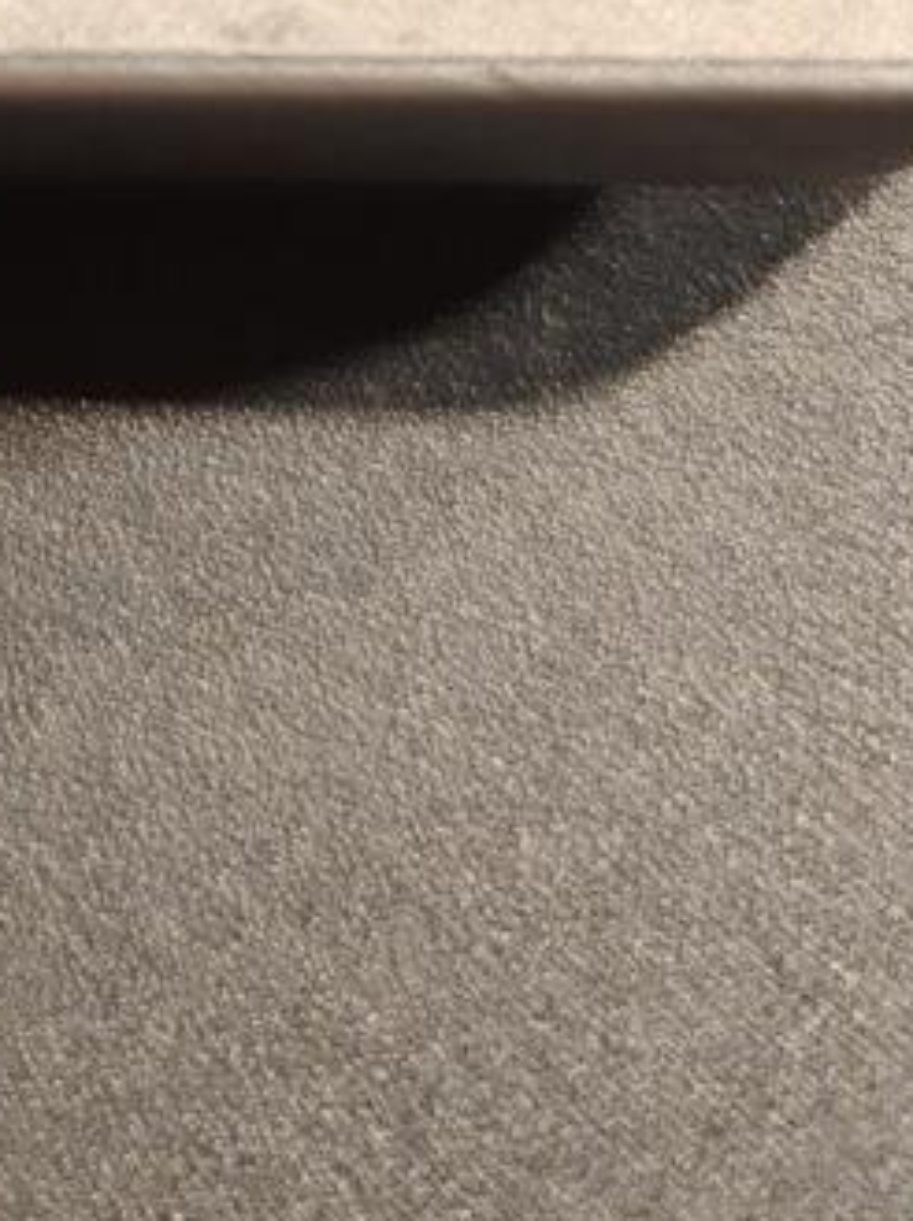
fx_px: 4440
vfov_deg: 13.8
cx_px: -1466
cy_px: -1058
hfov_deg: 9.9
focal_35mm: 126
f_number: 1.6
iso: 200
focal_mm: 6.06
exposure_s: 1/200
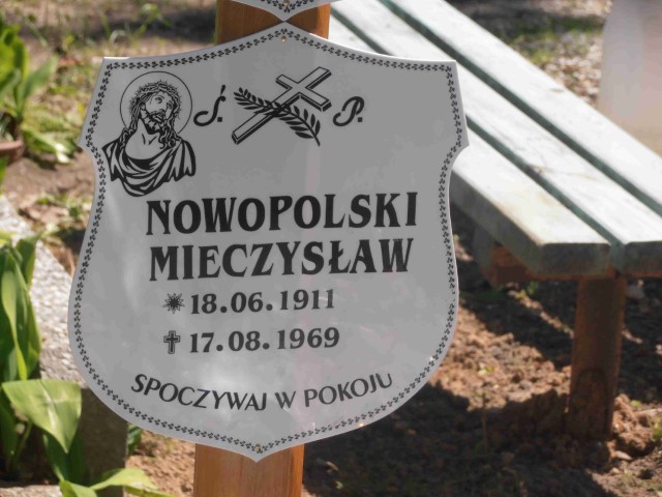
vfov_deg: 8.9
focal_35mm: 166
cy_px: 248
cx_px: 331
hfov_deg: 11.9
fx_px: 3175
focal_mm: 29.44
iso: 80
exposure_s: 1/320
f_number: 5.9
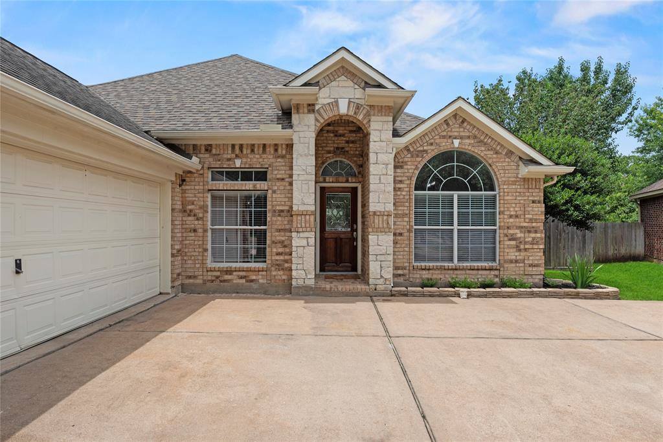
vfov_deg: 57.2
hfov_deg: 78.6
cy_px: 221
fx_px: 405
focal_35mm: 22
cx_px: 332
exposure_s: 1/250
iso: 100
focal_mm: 22
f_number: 8
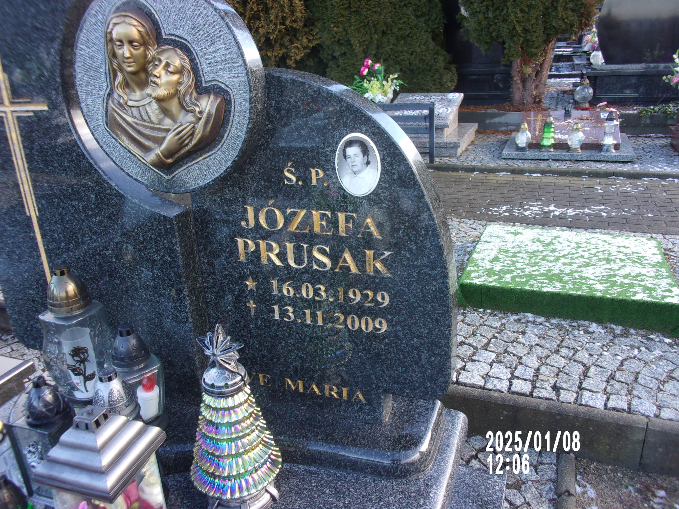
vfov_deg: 49.7
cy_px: 254
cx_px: 340
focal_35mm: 28
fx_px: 549
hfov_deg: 63.4
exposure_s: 1/40
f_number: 3.9
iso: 80
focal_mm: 5.1
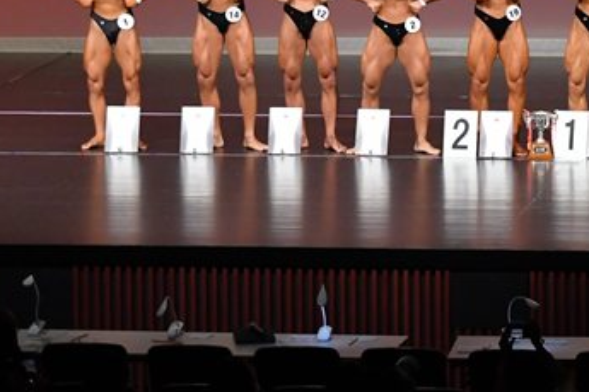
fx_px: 4303
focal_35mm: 263
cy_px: -12
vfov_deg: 5.2
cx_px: 592
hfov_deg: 7.8
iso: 4000
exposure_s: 1/400
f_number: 5.6
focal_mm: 78
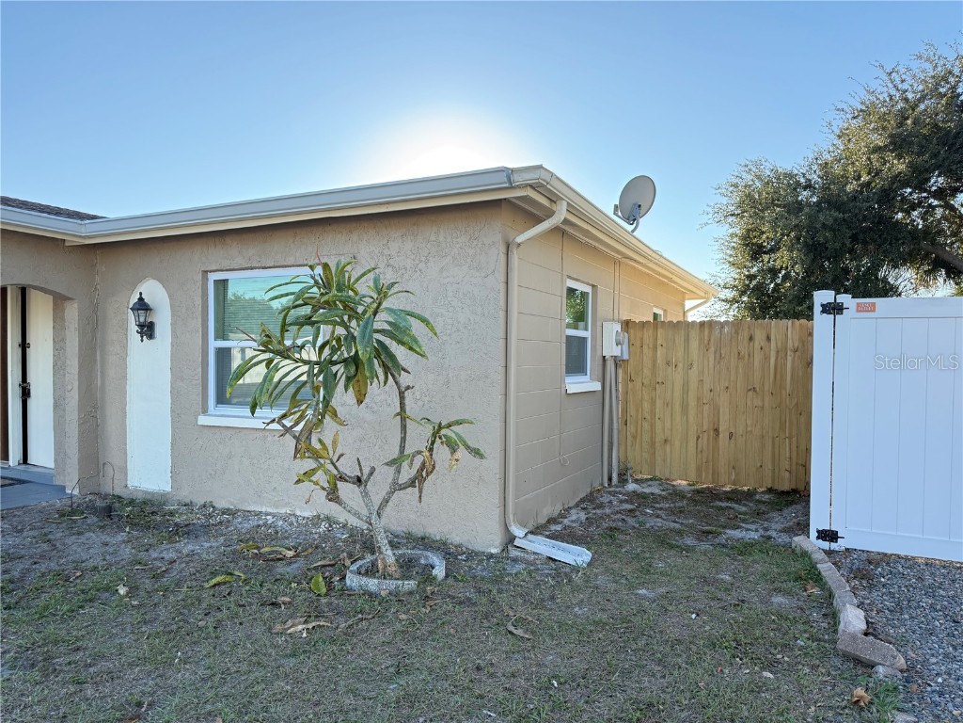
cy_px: 362
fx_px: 668
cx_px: 482
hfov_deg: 71.6
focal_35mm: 24
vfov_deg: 56.8
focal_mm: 6.76
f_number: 1.78
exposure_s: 1/567
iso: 100
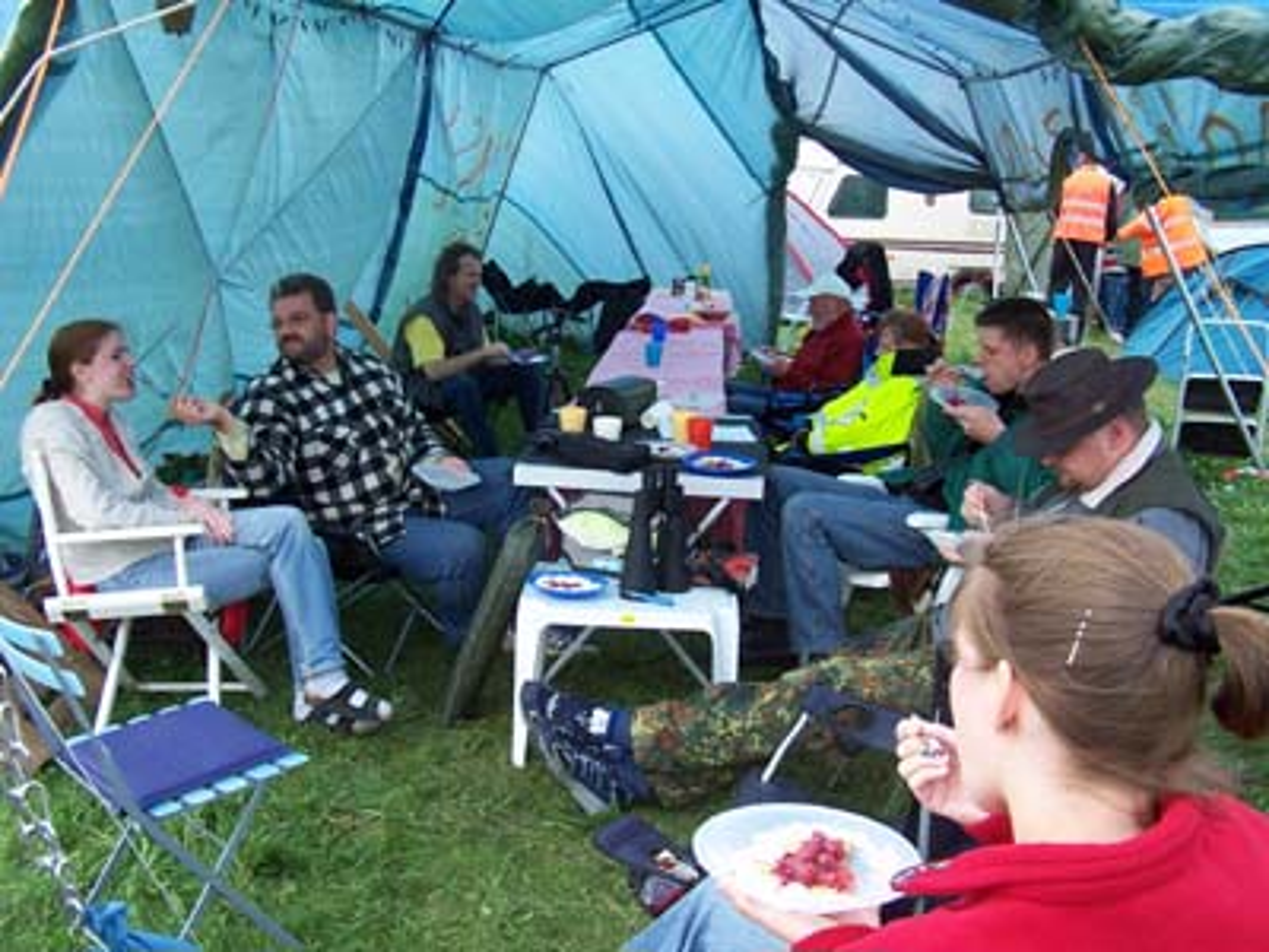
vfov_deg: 37.7
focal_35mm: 38
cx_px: 634
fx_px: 1393
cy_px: 476
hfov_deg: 49.0
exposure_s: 1/180
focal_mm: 6.3
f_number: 2.8
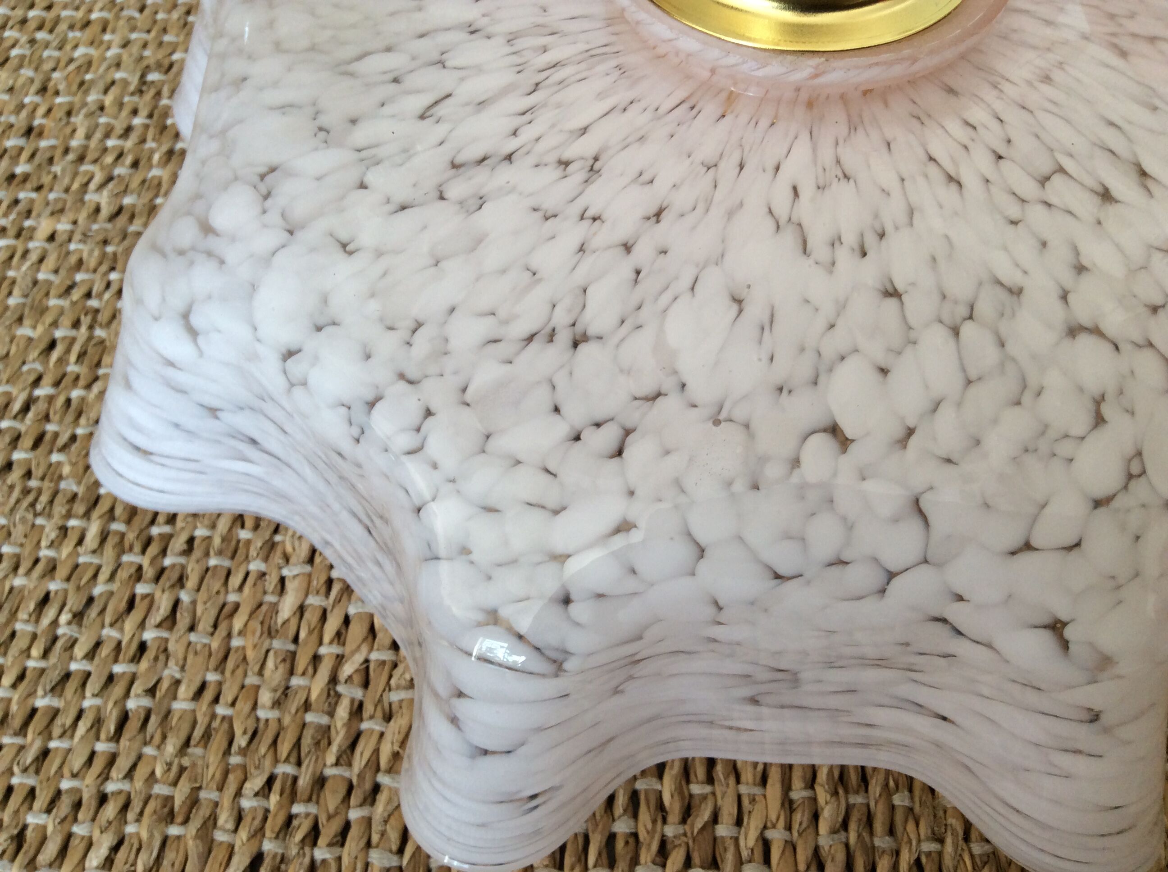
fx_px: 1078
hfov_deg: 56.9
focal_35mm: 32
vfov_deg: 44.1
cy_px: 436
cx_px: 584
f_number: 2.4
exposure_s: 1/40
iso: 40
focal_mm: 3.3
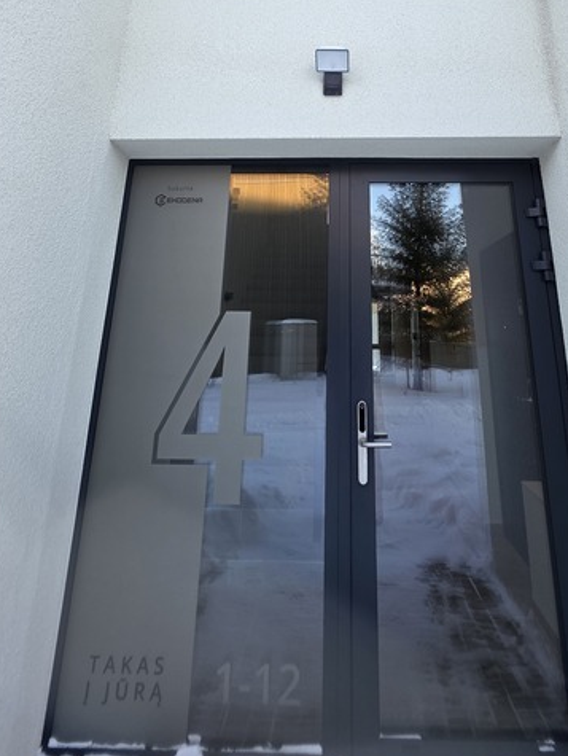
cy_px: 167
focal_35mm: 21
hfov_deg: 63.0
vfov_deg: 72.1
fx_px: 459
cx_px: 336
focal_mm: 2.2
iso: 40
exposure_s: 1/100
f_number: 1.9
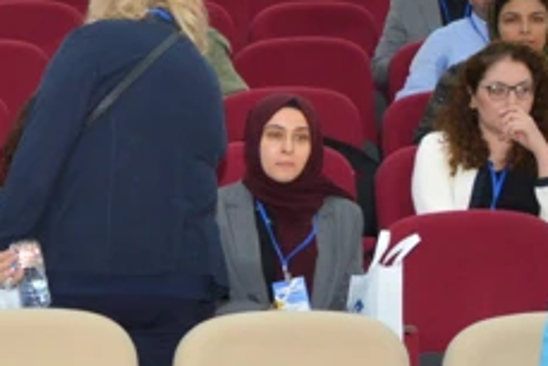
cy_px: 513
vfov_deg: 6.9
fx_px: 2985
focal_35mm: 196
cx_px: -510
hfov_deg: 9.8
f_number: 8
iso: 1600
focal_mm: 34
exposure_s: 1/80
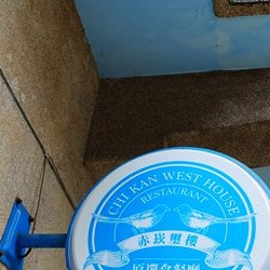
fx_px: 565
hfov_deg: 26.8
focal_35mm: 64
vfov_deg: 26.2
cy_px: 233
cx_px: 176
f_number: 4
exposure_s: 1/100
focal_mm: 10.7
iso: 125
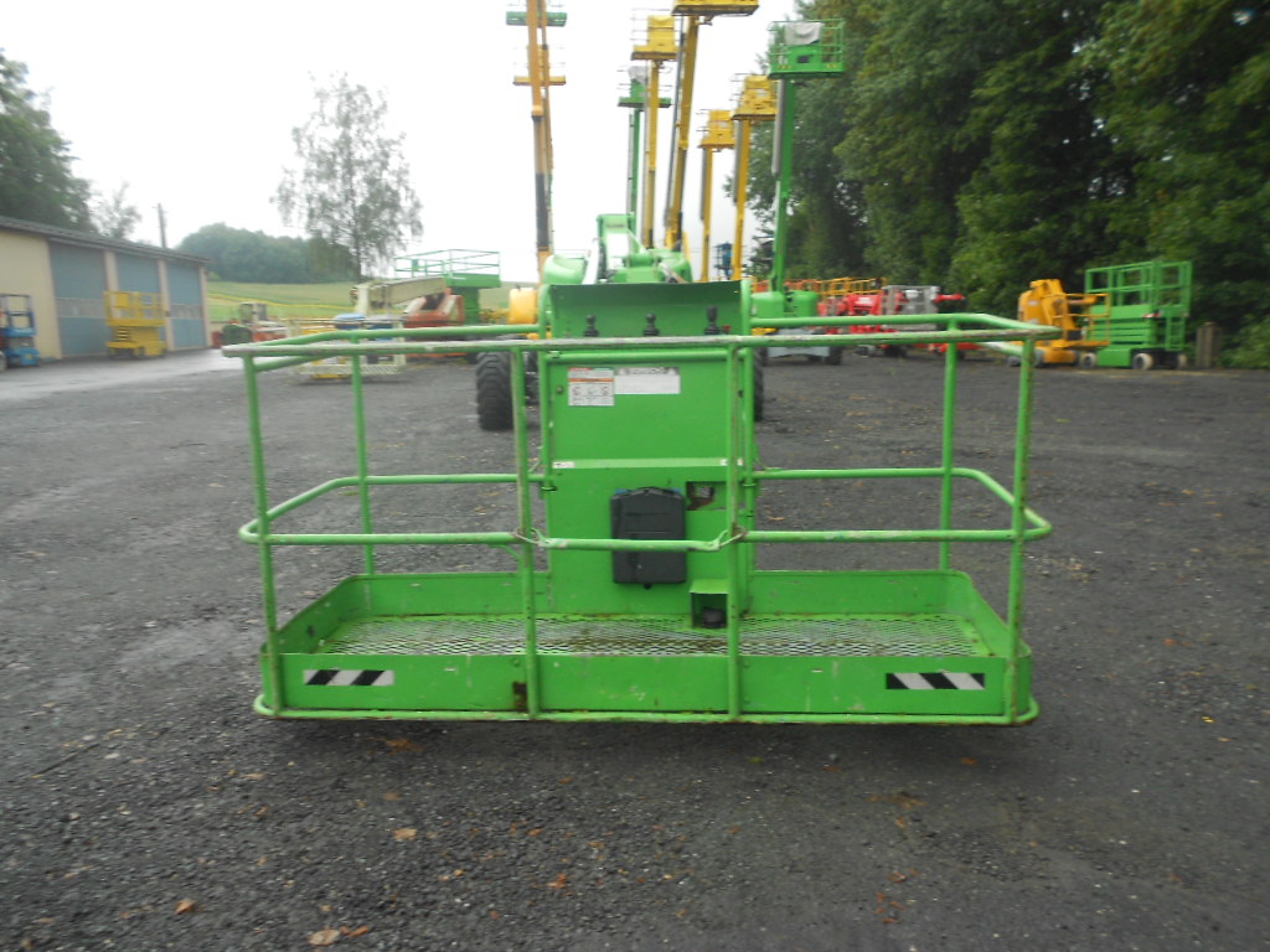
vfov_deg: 53.1
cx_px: 635
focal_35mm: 26
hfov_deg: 67.3
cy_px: 476
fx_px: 954
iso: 80
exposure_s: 1/100
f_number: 3.2
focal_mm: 4.6
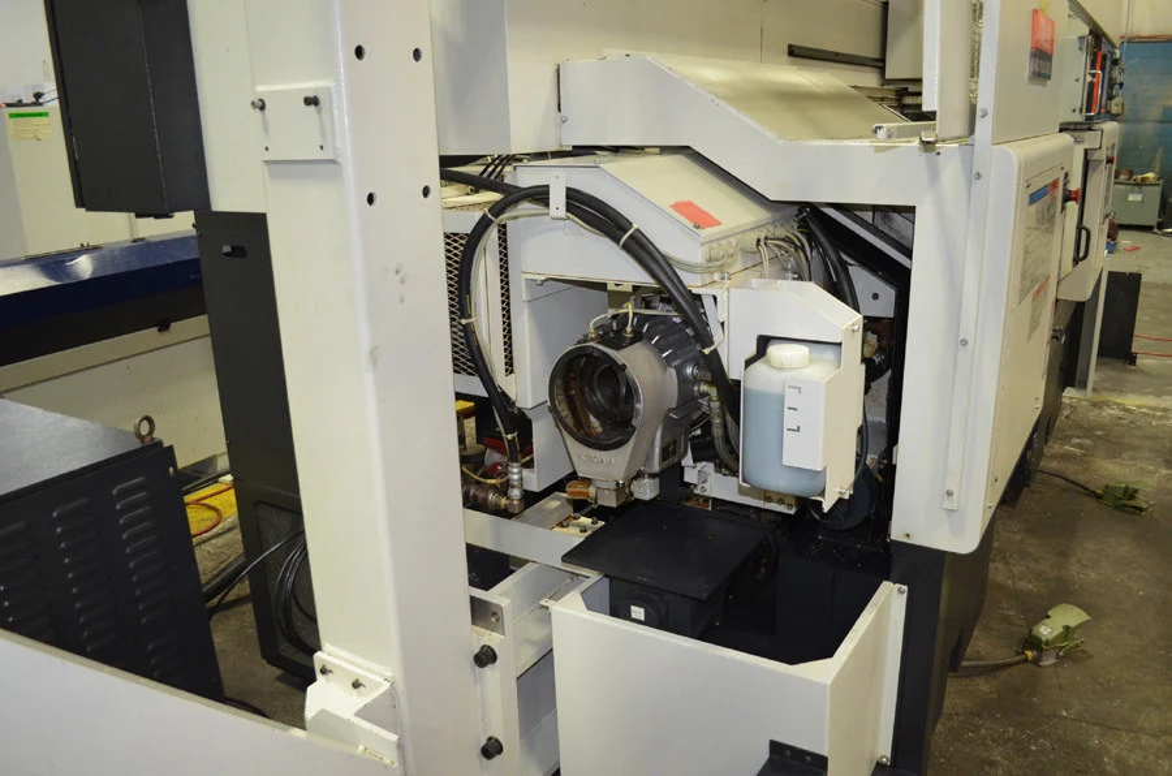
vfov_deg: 47.7
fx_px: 877
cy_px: 388
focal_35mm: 27
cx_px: 586
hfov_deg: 67.5
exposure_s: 1/60
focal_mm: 18
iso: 1100
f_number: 3.5
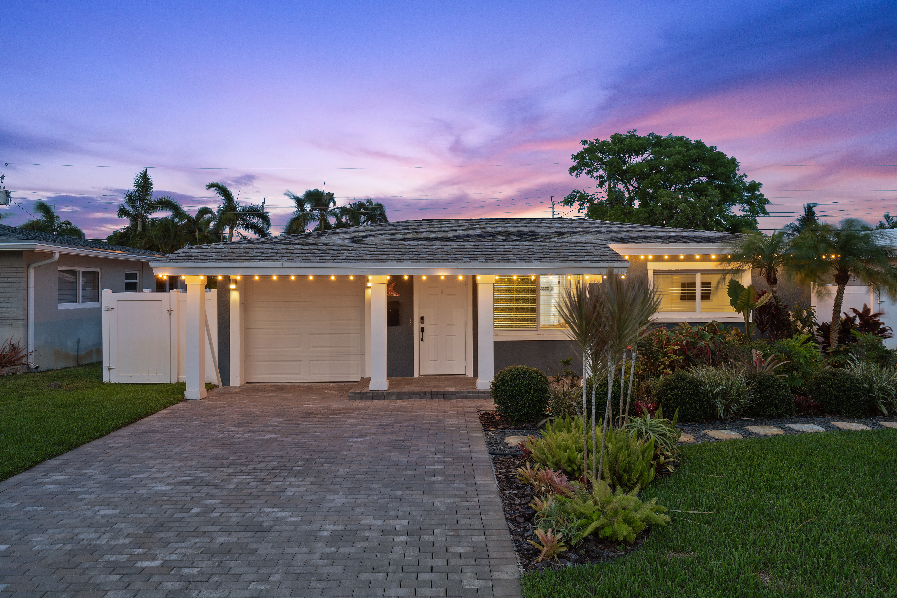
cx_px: 448
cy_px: 299
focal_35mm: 25
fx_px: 623
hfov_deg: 71.5
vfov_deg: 51.3
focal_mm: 25
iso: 200
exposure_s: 2.5
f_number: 11
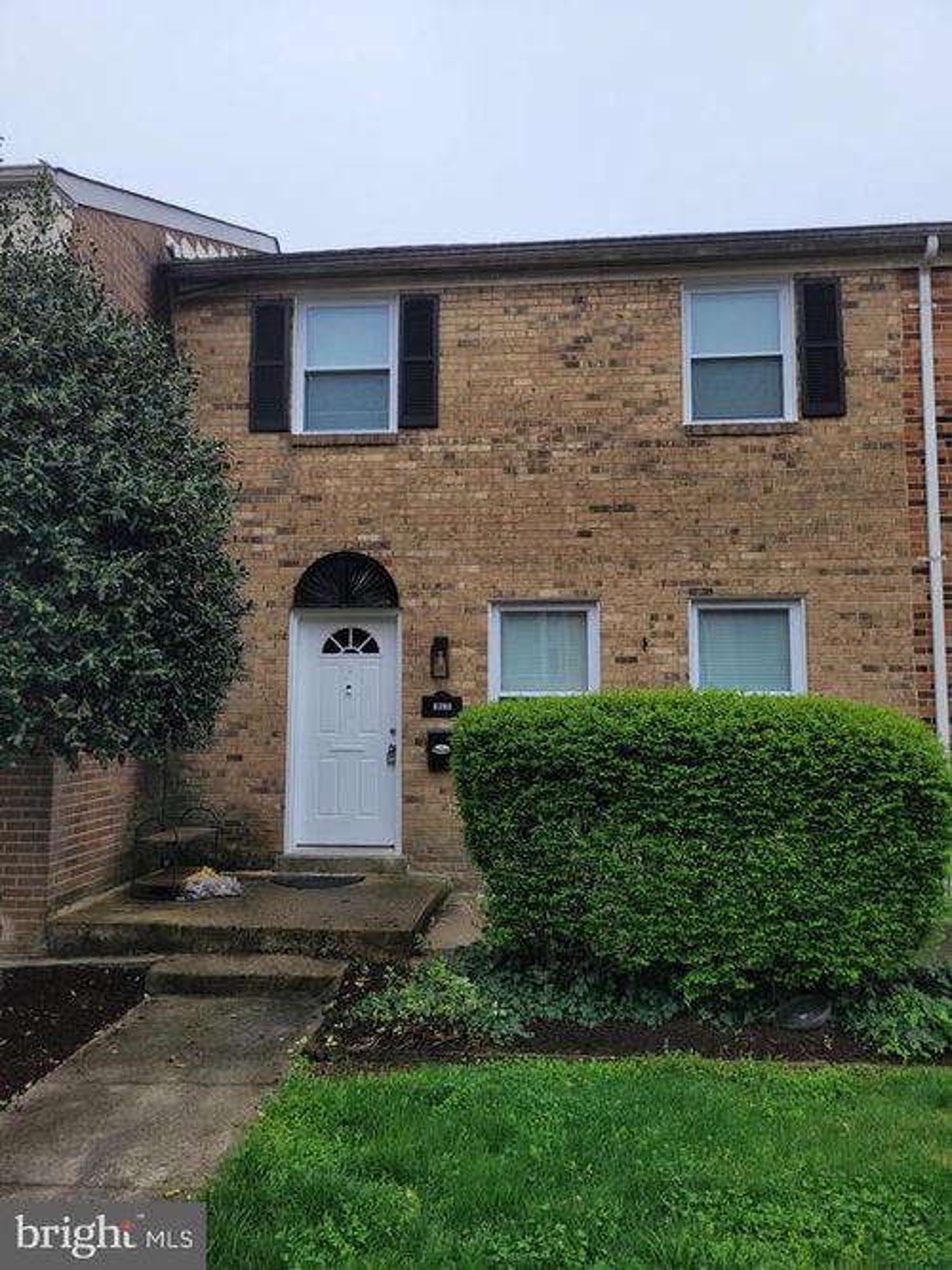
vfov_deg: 67.3
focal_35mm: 26
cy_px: 635
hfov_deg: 53.0
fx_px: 954
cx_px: 476
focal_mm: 5.4
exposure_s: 1/761
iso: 40
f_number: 1.8
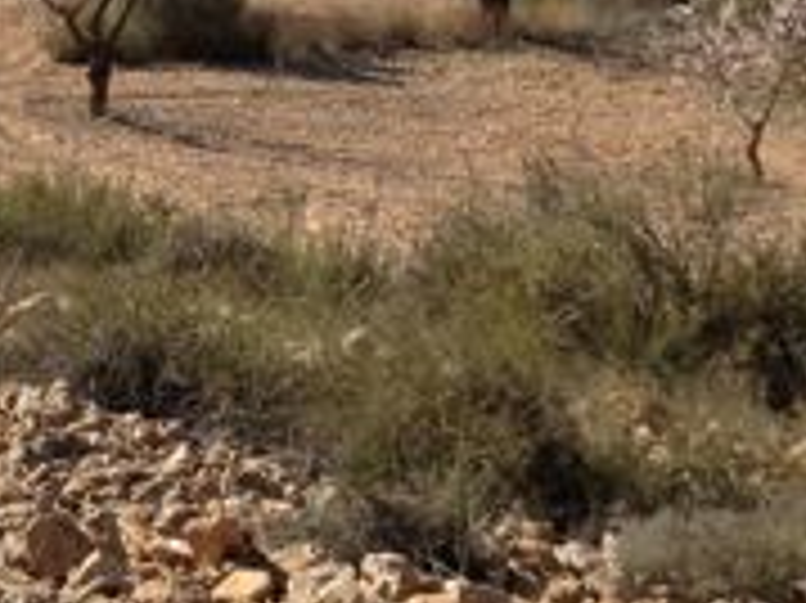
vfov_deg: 10.7
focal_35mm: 138
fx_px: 3211
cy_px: 104
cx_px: -124
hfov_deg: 13.9
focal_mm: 4.28
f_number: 2.4
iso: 64
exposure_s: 1/1416
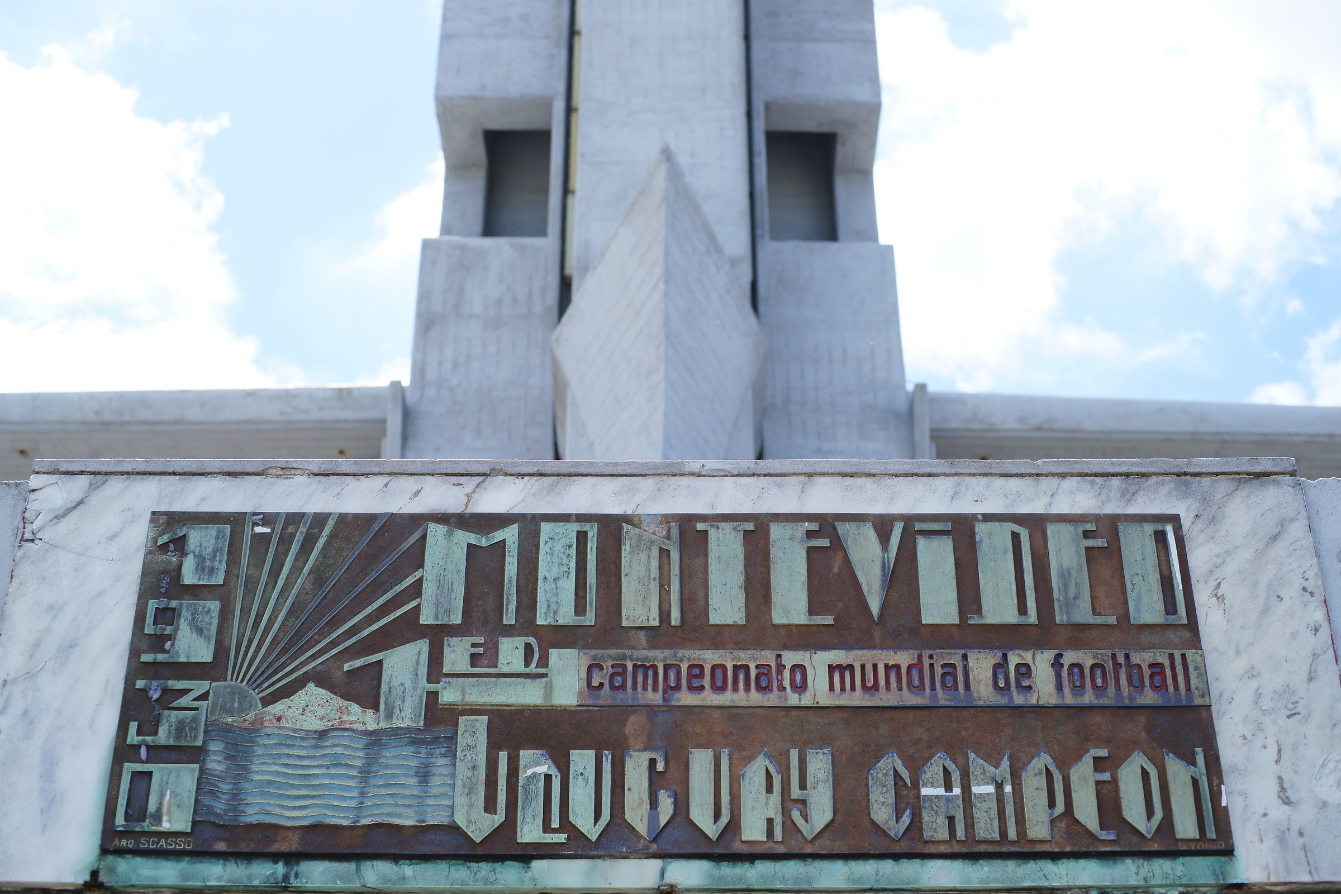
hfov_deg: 39.6
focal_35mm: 50
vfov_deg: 27.0
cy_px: 447
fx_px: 1862
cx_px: 670
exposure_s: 1/1250
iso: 200
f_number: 4.5
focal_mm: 50
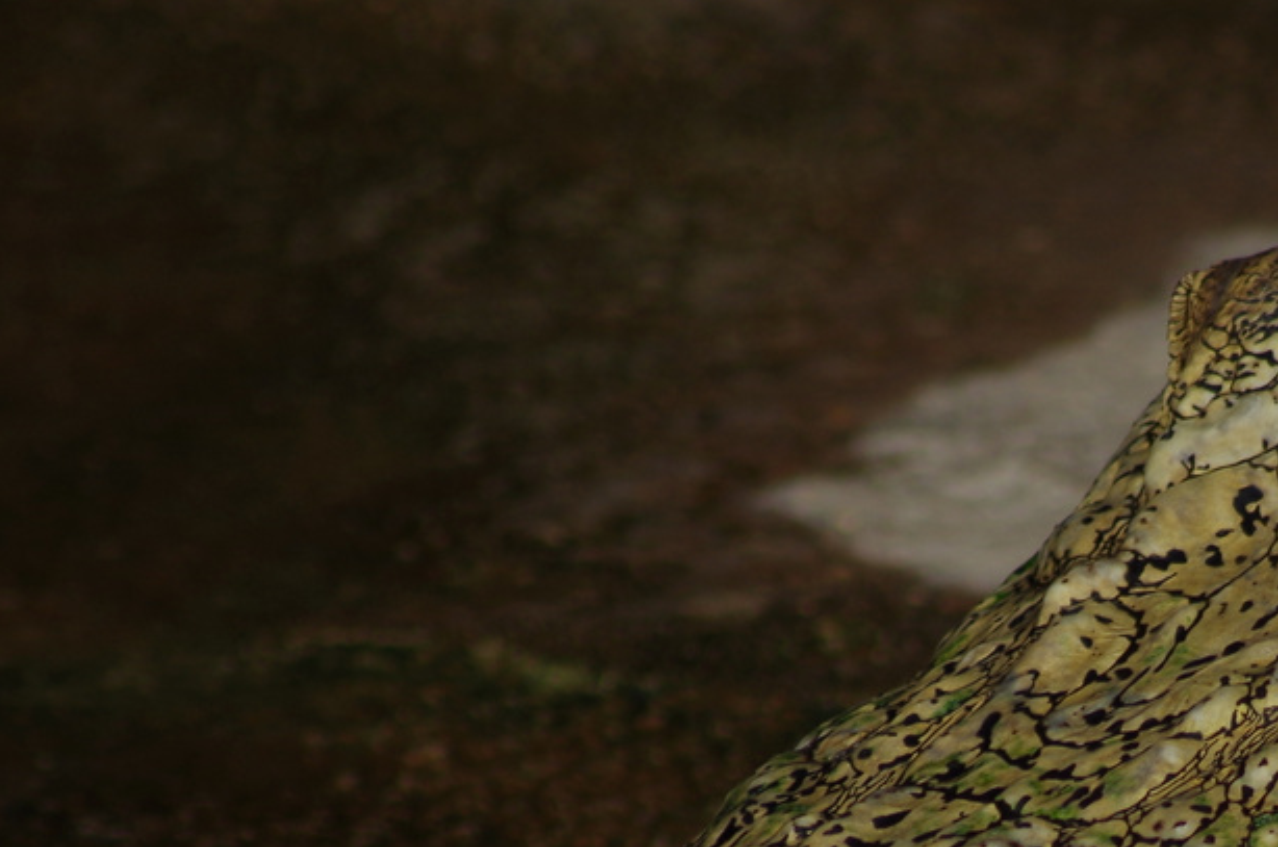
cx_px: 1244
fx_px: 42345
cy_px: 909
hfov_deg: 1.7
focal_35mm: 1195
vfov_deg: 1.1
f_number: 7.1
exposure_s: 1/500
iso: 100
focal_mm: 300
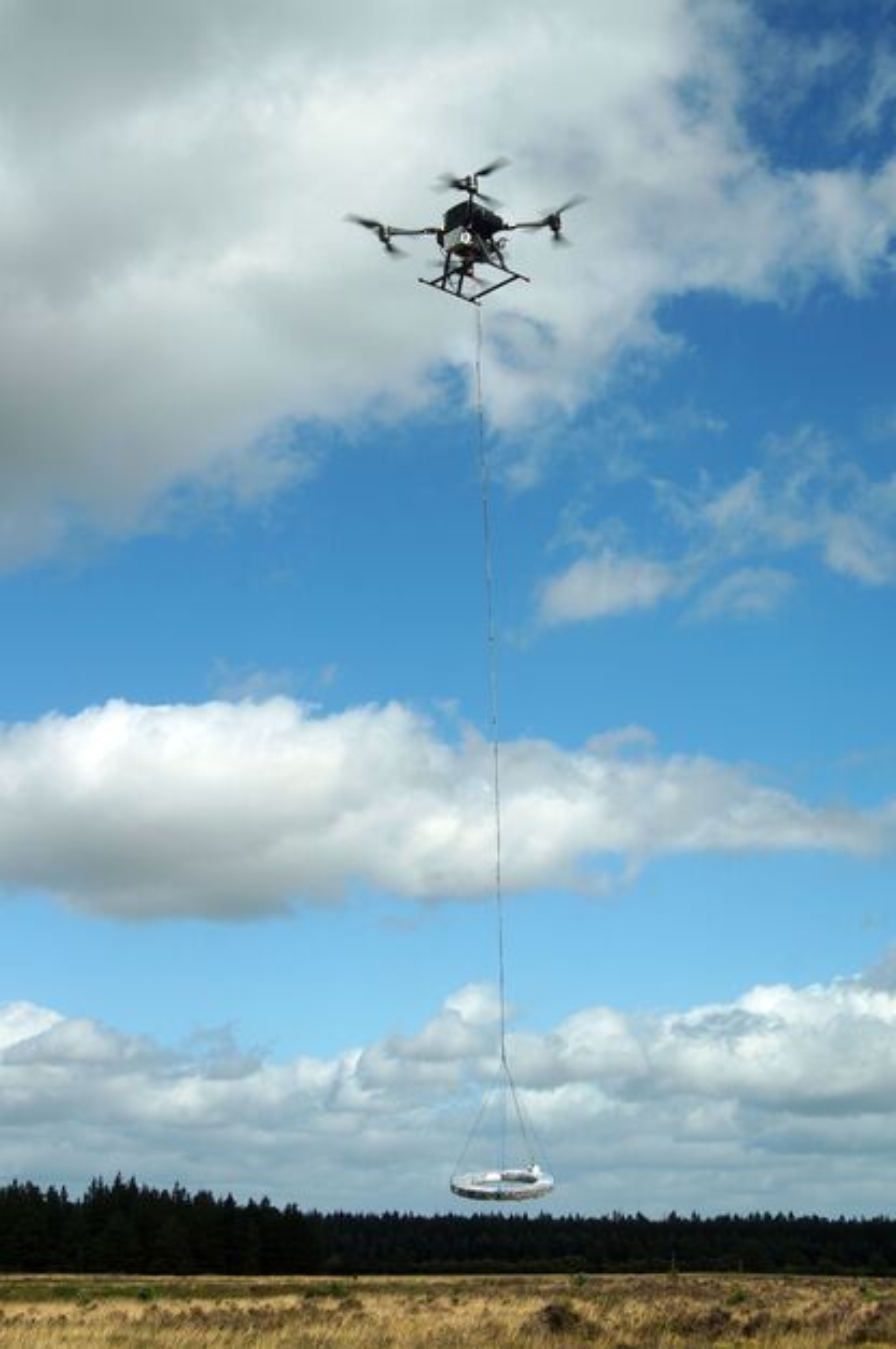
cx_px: 448
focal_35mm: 52
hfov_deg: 25.7
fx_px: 1964
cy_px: 674
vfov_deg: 37.9
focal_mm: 35
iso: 100
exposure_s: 1/640
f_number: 8
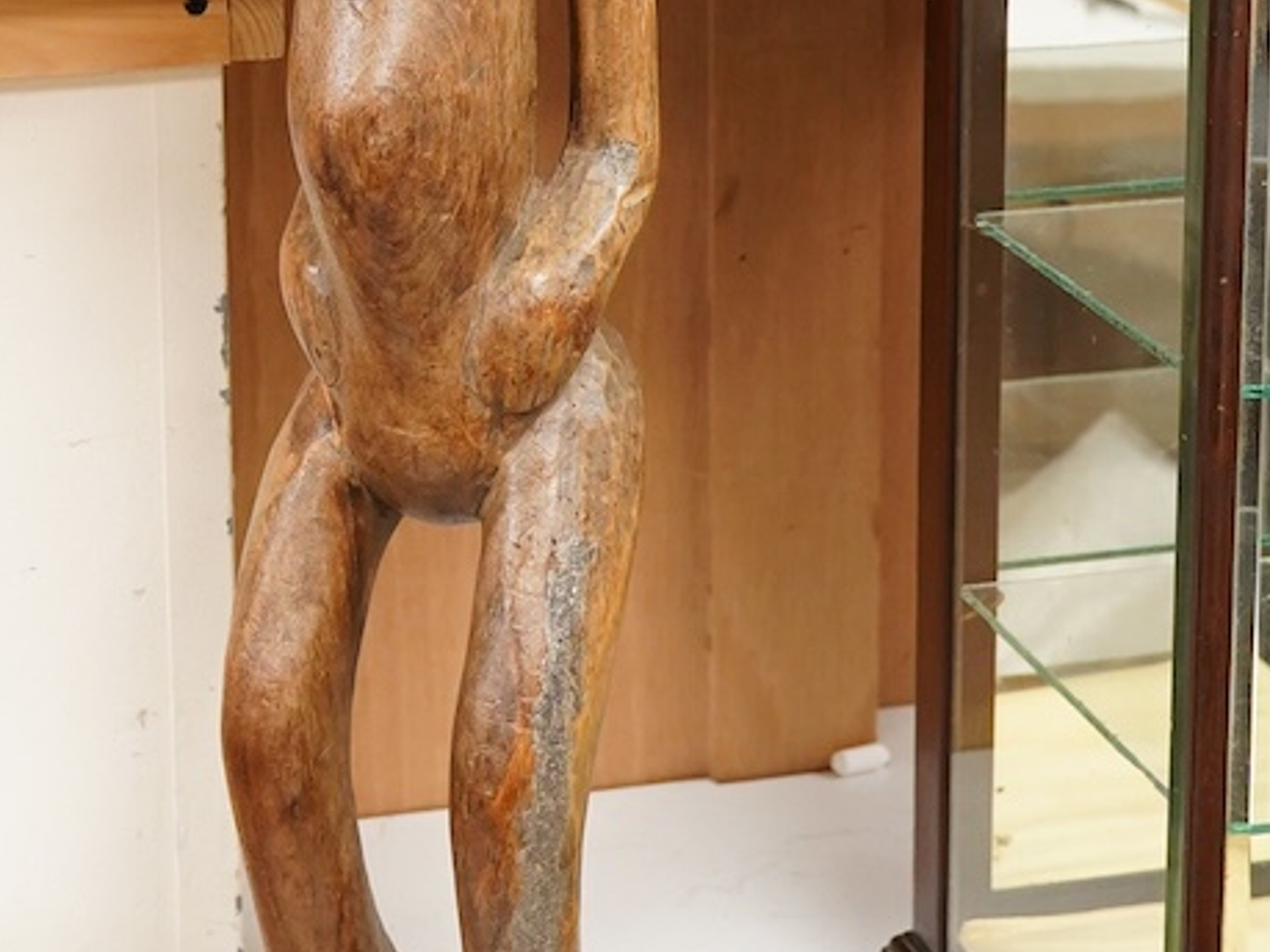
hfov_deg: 18.4
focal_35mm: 106
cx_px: 332
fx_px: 3888
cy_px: -51
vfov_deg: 13.7
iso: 2500
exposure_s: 1/160
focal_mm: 30
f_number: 7.1
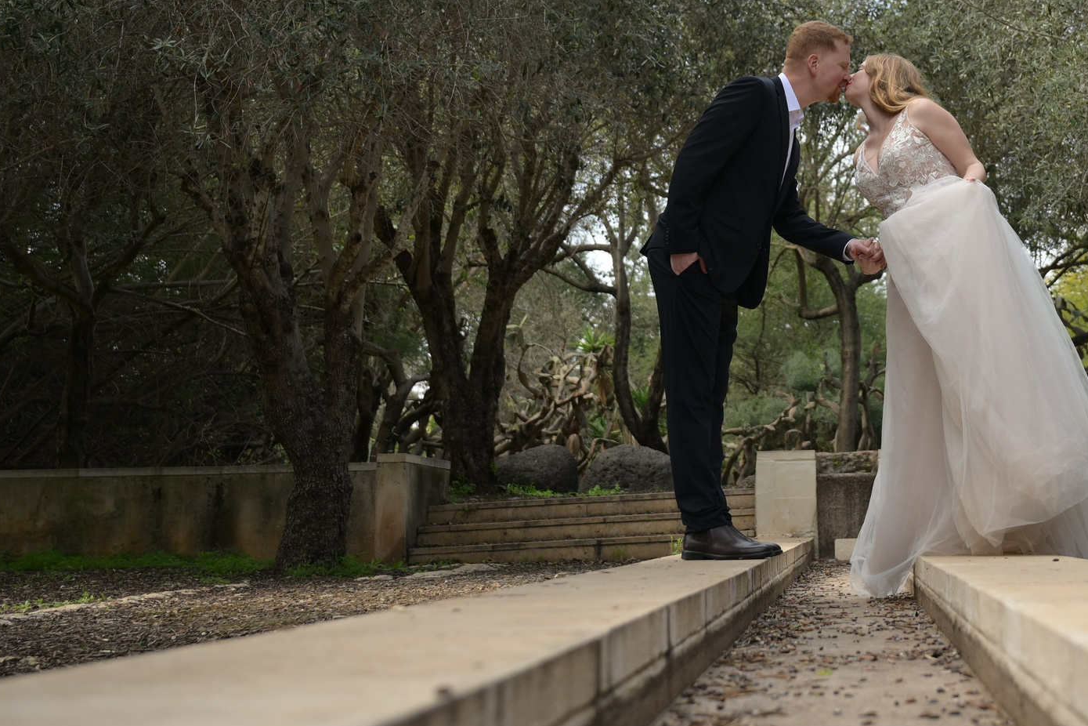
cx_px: 870
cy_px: 153
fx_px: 1811
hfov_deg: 32.5
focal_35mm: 60
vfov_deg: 22.4
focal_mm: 32.5
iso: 125
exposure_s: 1/500
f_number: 3.5
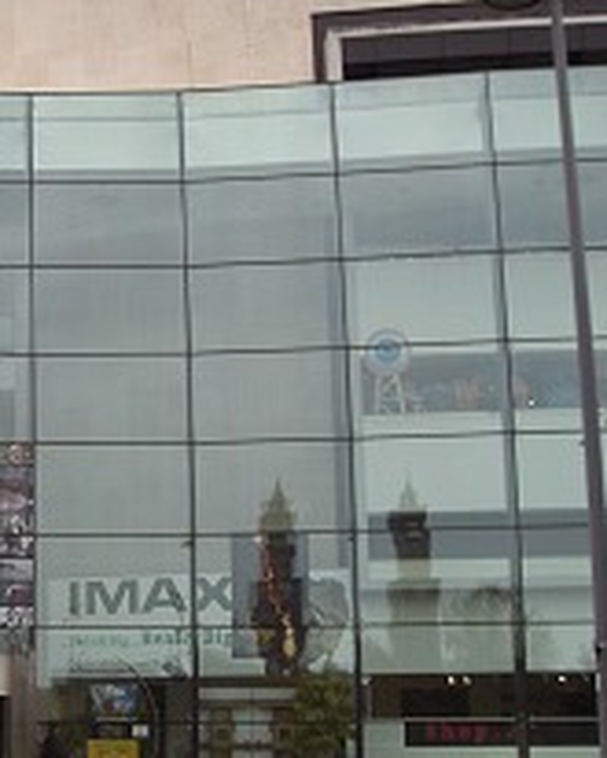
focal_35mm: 72
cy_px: 431
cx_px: -88
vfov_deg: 26.4
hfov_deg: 20.2
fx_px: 1616
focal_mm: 6.2
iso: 64
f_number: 2.7
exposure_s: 1/320
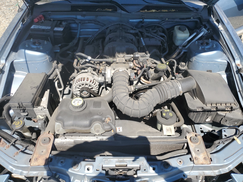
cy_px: 91
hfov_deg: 67.3
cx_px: 122
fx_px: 183
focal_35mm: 26
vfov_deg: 53.1
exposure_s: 1/1429
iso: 50
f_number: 1.5
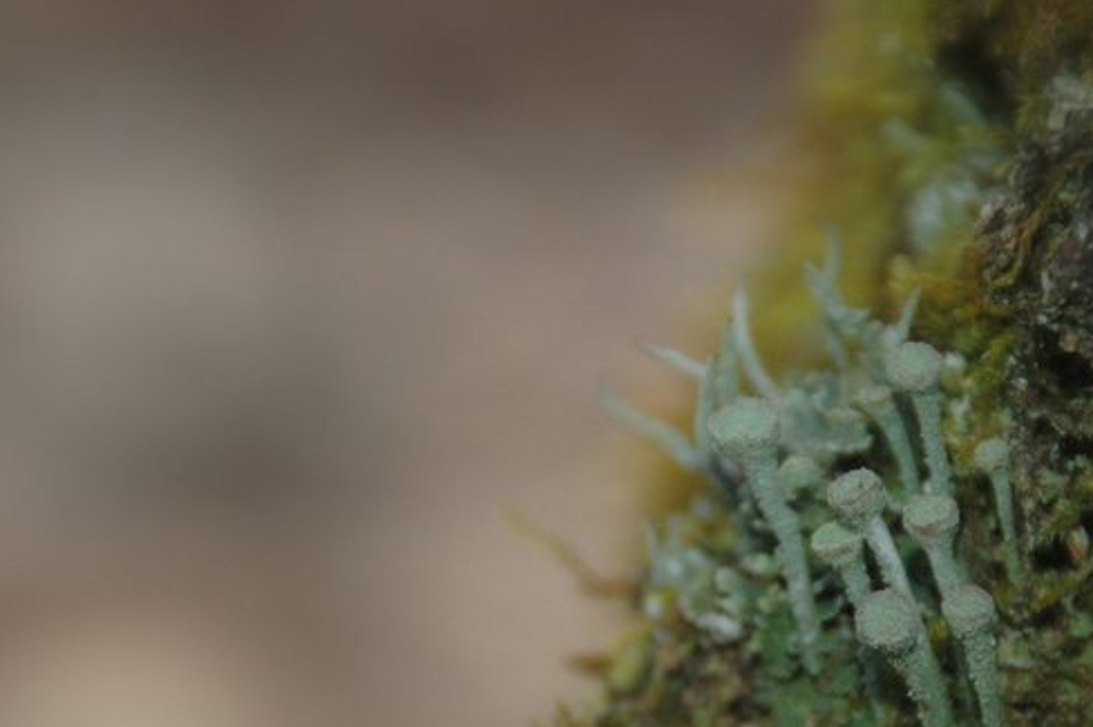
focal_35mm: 491
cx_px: 885
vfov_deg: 2.8
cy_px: 546
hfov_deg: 4.2
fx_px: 14892
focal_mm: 200
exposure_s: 1/500
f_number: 8
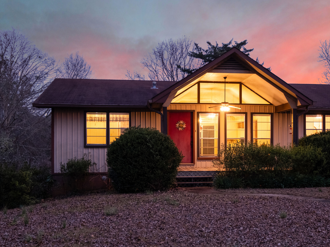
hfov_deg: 39.2
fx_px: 458
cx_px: 220
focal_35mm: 48
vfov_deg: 30.2
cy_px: 148
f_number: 7.1
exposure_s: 1/2
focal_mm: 24
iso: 800
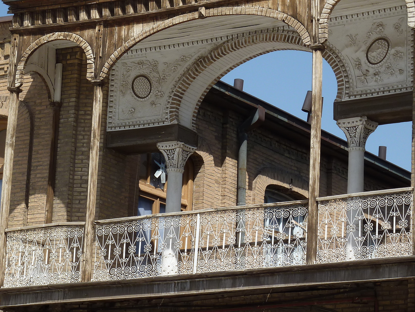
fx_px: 1835
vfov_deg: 9.7
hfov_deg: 12.9
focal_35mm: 153
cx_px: 210
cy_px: 122
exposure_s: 1/500
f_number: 5
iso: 80
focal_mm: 17
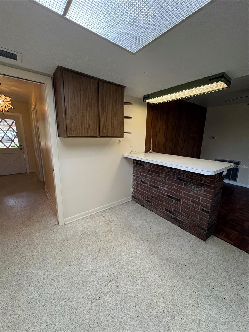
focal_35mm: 14
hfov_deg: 85.7
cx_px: 124
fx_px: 134
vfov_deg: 102.1
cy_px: 166
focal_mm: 2.22
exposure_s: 1/60
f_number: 2.2
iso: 250
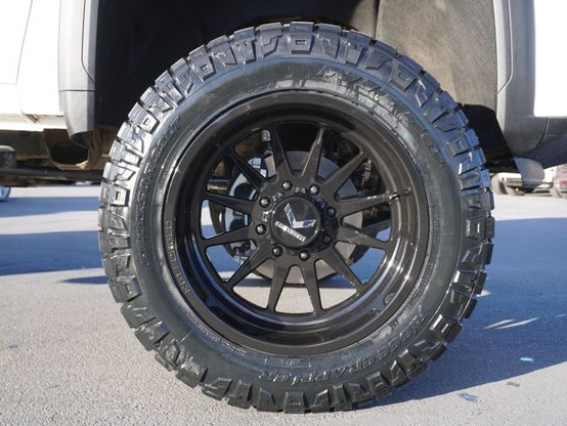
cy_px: 217
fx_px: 655
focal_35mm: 40
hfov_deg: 46.8
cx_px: 291
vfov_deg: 36.0
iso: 100
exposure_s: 1/80
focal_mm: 24
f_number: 5
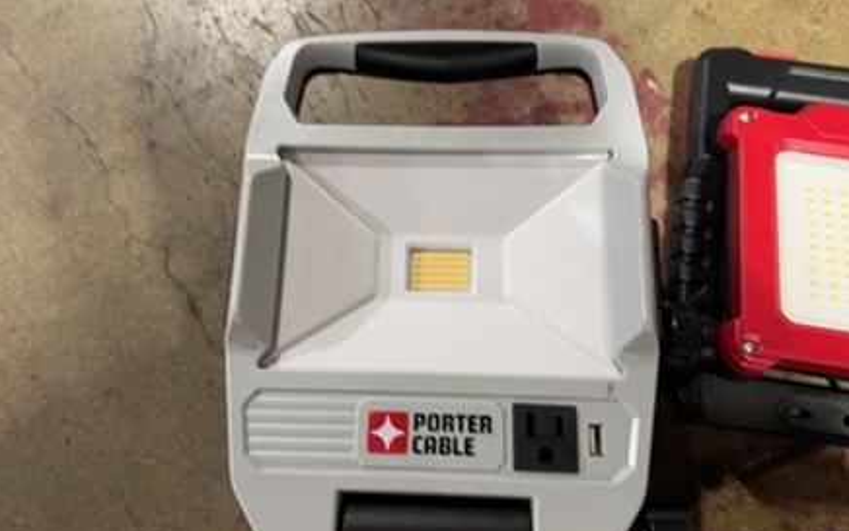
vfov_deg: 44.6
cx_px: 421
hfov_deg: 66.4
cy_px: 255
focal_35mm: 28
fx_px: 648
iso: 320
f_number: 1.78
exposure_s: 1/30
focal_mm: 6.76
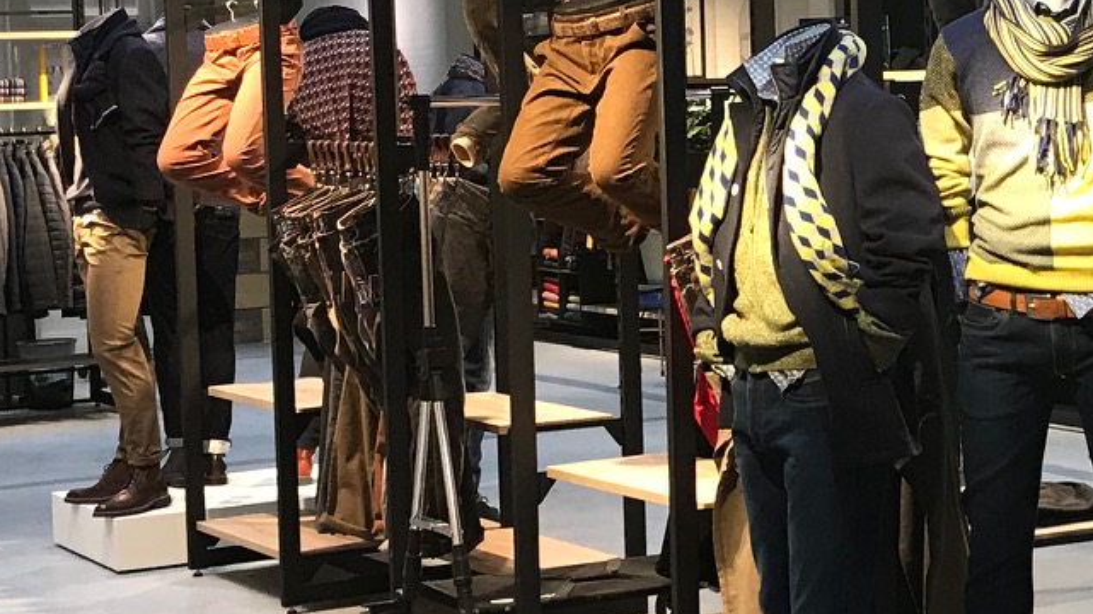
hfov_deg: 21.6
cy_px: 244
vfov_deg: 12.6
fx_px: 2781
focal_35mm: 96
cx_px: 1052
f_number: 1.8
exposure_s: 1/33
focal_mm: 3.99
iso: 32
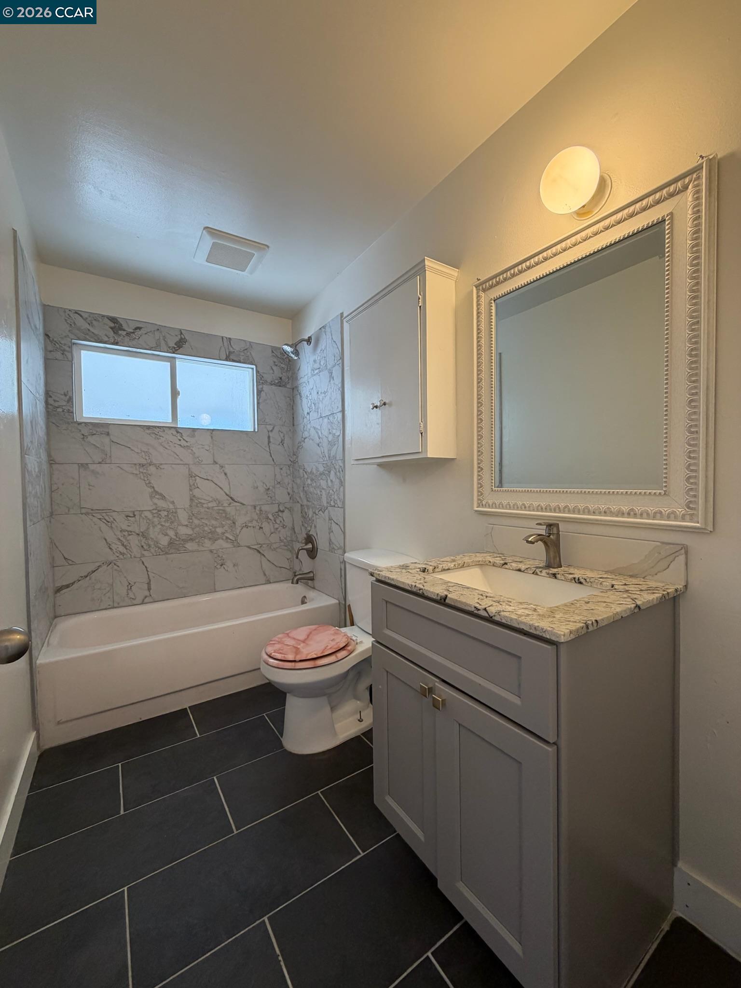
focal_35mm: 14
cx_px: 370
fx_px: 400
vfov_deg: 102.1
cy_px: 494
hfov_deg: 85.7
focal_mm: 2.22
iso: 160
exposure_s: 1/60
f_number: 2.2
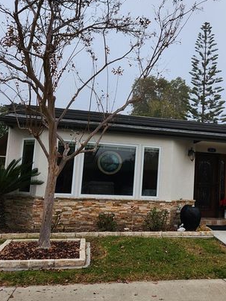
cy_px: 138
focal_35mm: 38
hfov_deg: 36.5
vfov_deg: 48.9
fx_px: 331
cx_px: 178
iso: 50
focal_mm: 5.4
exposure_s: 1/180
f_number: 1.8
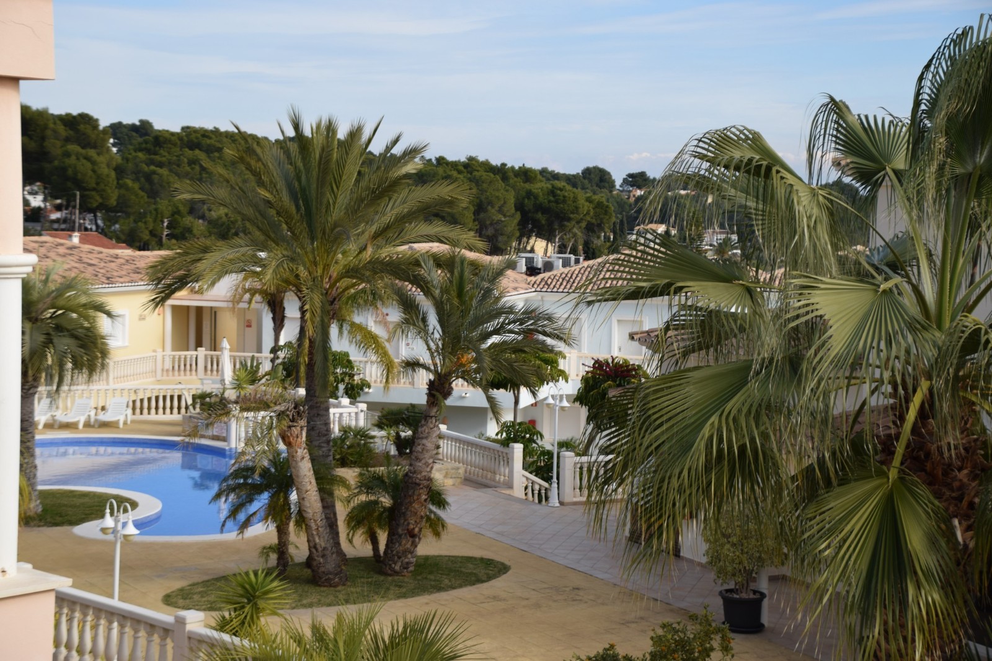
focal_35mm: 66
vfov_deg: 20.6
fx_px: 1818
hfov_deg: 30.5
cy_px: 330
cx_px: 496
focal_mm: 44
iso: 200
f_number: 4.5
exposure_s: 1/1250
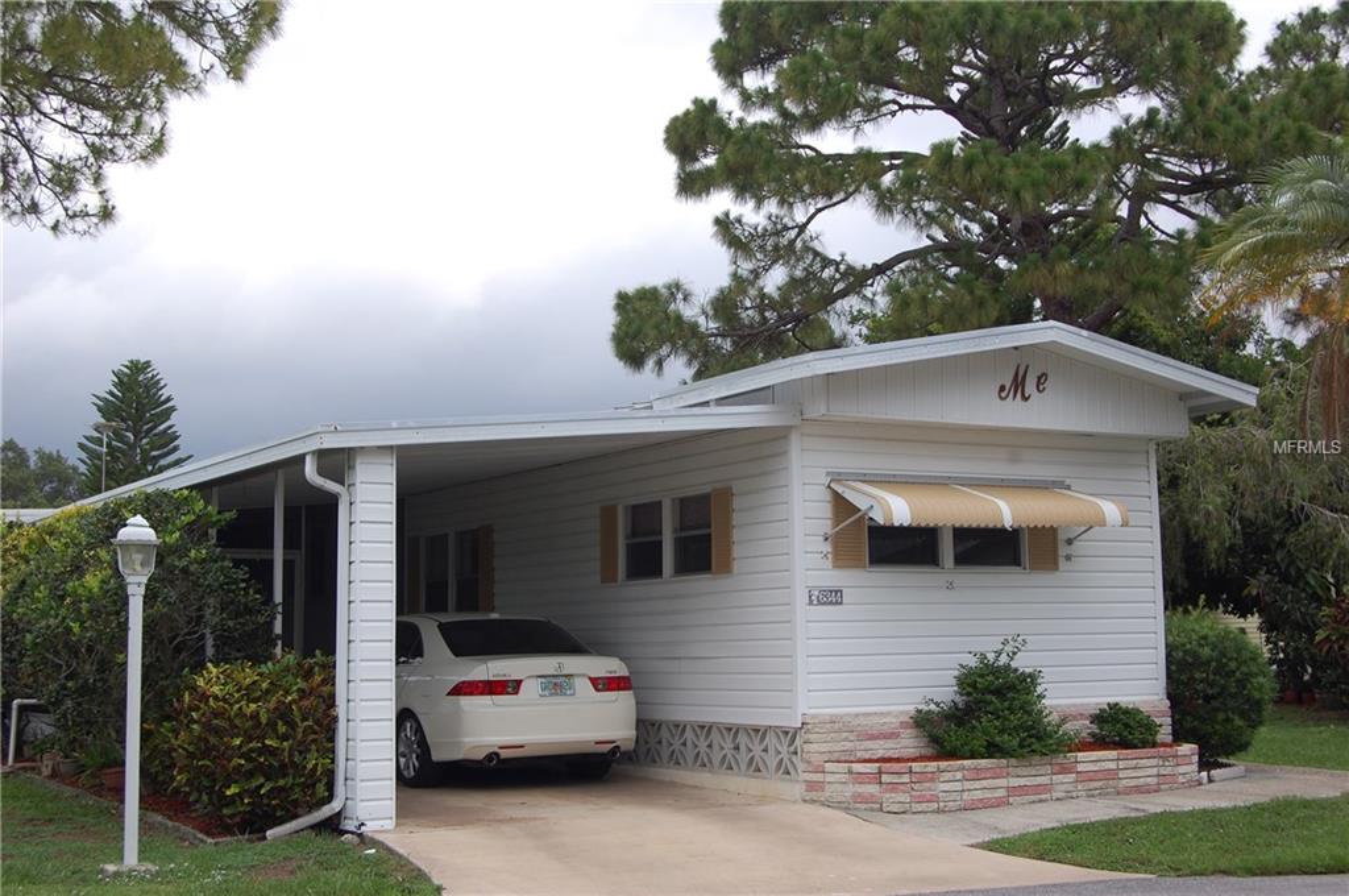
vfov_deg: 26.4
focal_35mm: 51
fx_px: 1909
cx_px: 674
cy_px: 448
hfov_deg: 38.9
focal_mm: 34
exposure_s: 1/250
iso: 200
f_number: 8
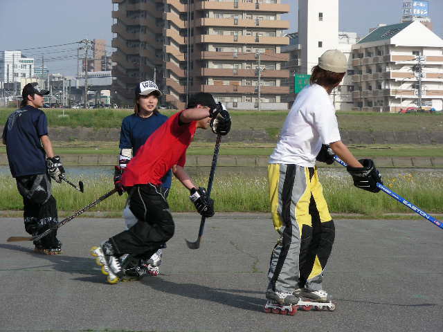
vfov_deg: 11.6
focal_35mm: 128
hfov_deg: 15.4
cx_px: 222
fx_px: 1638
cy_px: 166
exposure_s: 1/417
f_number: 4
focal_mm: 21.3
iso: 50
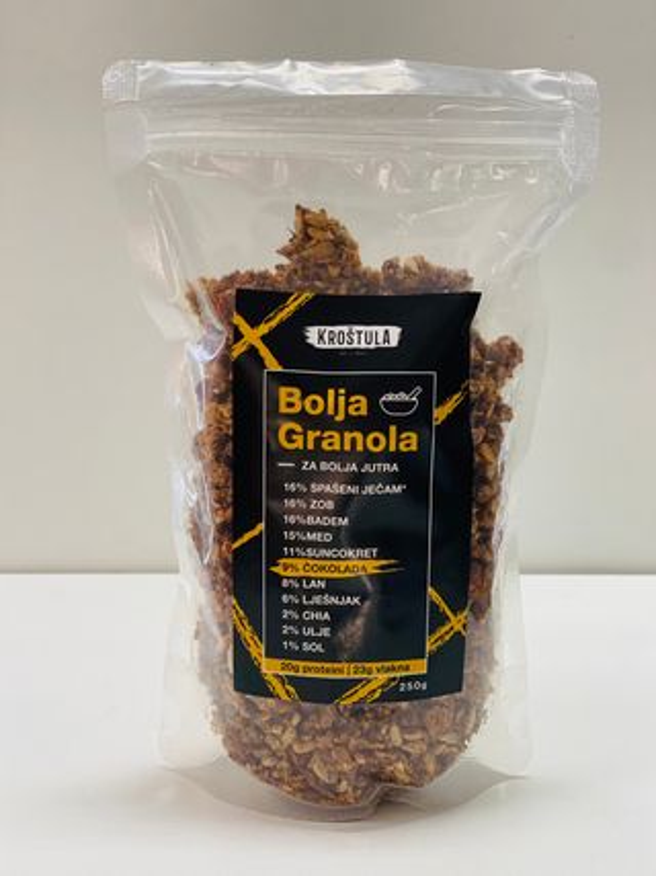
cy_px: 438
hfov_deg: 28.0
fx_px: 1315
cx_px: 328
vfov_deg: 36.8
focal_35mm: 52
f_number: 2
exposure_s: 1/100
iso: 125
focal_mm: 6
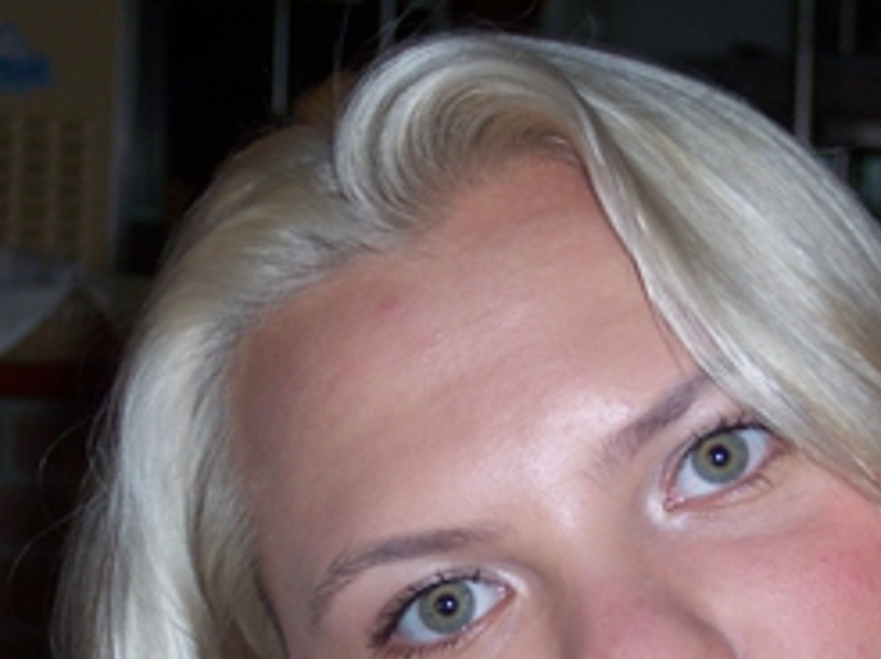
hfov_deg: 14.2
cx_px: 620
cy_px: 568
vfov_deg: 10.6
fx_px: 3534
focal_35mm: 139
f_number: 3.8
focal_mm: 16
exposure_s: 1/45
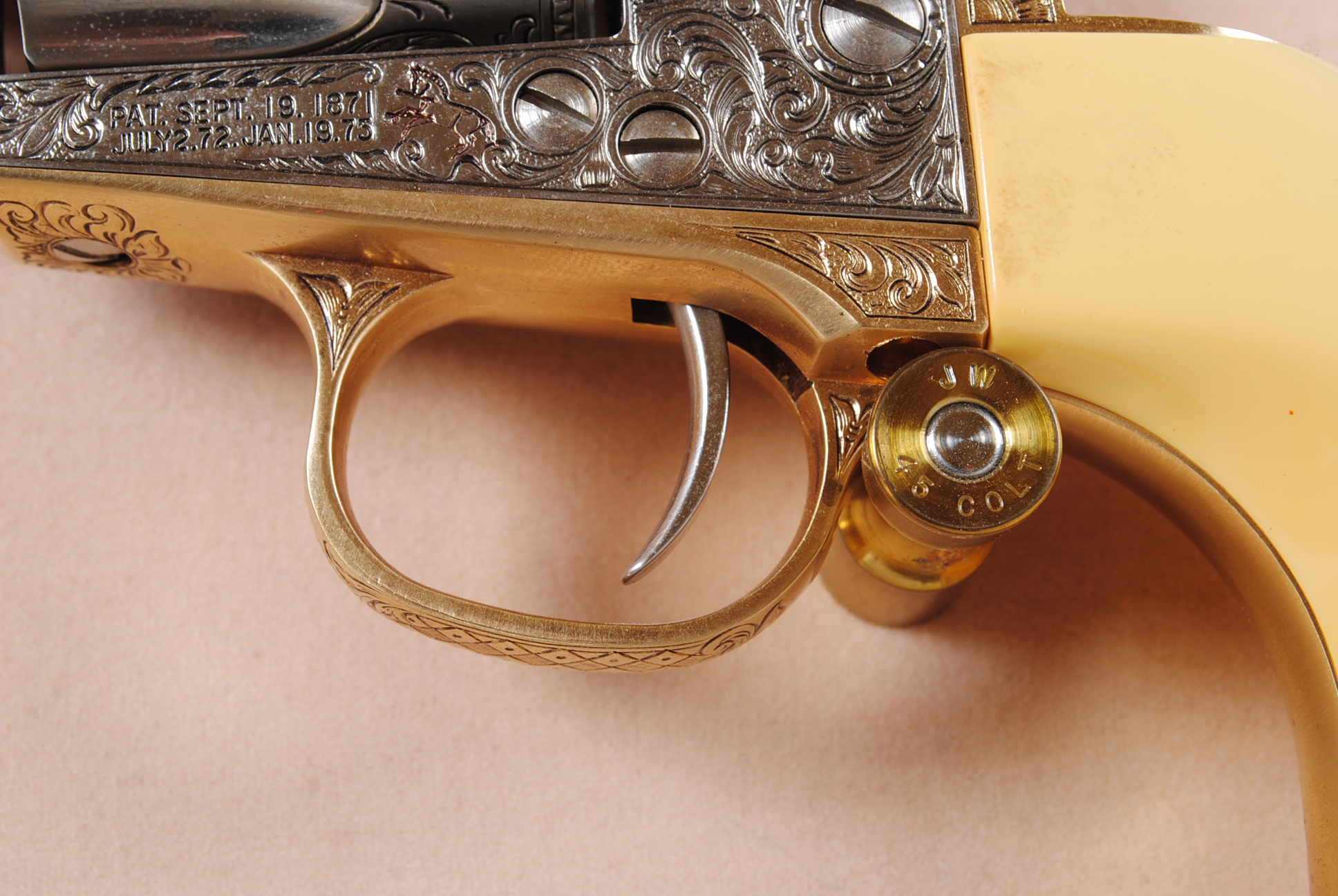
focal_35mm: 68
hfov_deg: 29.8
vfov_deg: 20.2
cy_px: 448
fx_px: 2512
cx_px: 669
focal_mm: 45
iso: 100
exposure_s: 1/125
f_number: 11
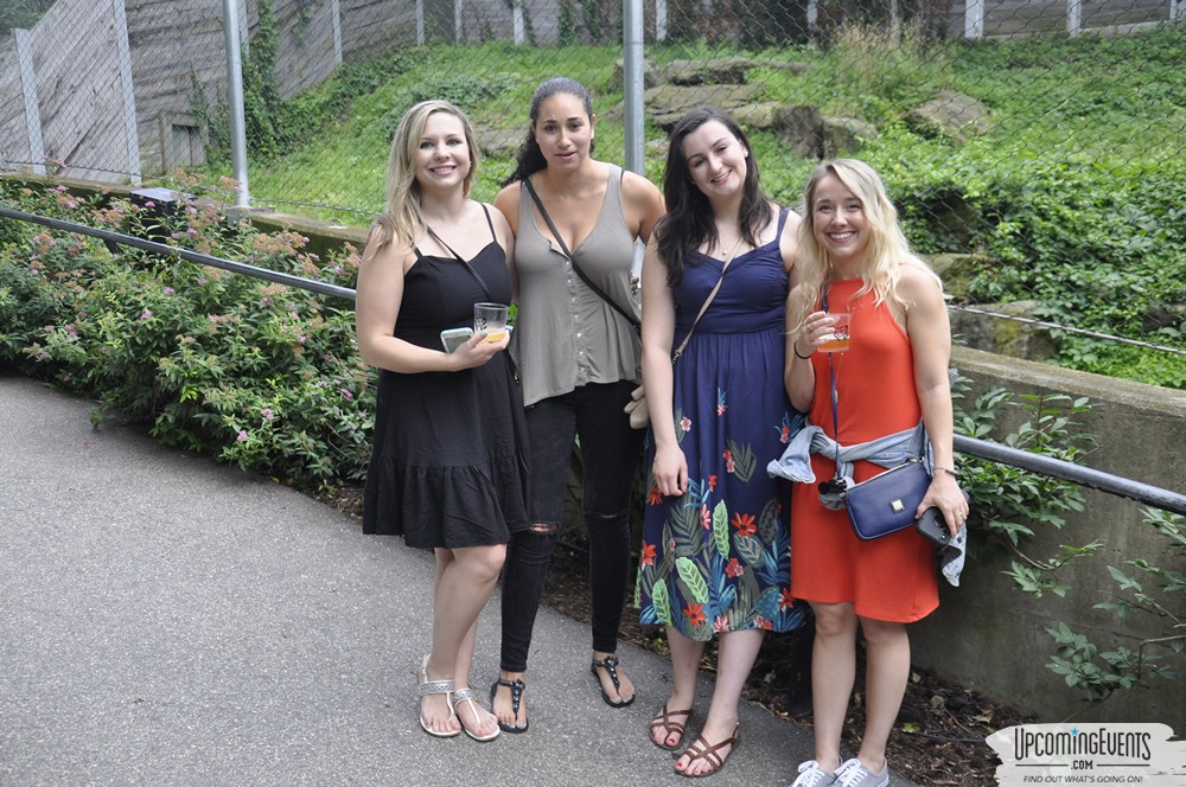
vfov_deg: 35.4
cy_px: 394
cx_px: 593
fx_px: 1234
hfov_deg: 51.3
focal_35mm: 38
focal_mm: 25
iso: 400
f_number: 4
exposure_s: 1/60
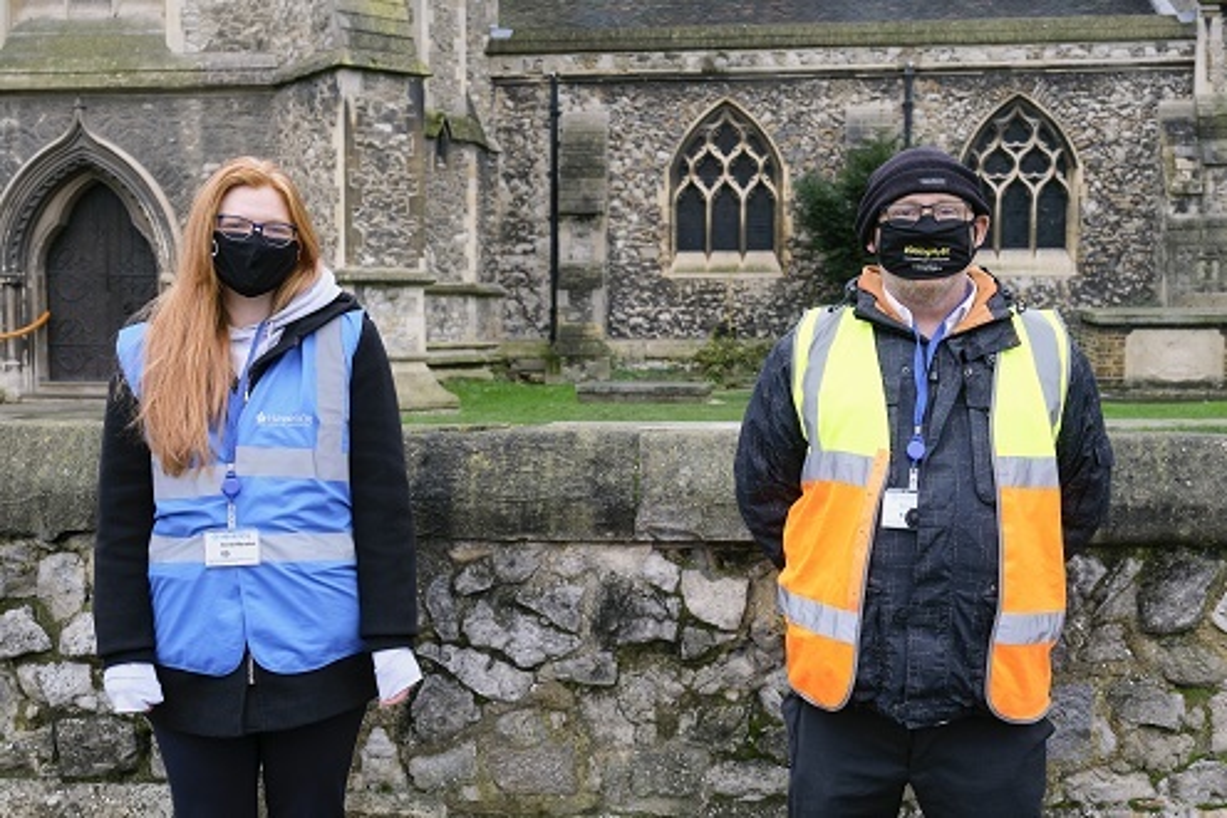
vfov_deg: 33.4
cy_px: 409
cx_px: 614
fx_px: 1363
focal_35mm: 40
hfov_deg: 48.5
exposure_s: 1/160
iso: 1600
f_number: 5.6
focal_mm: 26.6
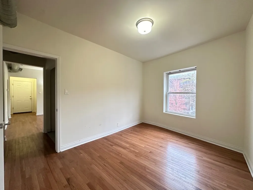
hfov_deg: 102.1
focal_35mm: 14
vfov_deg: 85.7
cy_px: 95
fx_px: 102
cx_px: 126
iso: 320
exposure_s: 1/60
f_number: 2.2
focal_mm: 2.22
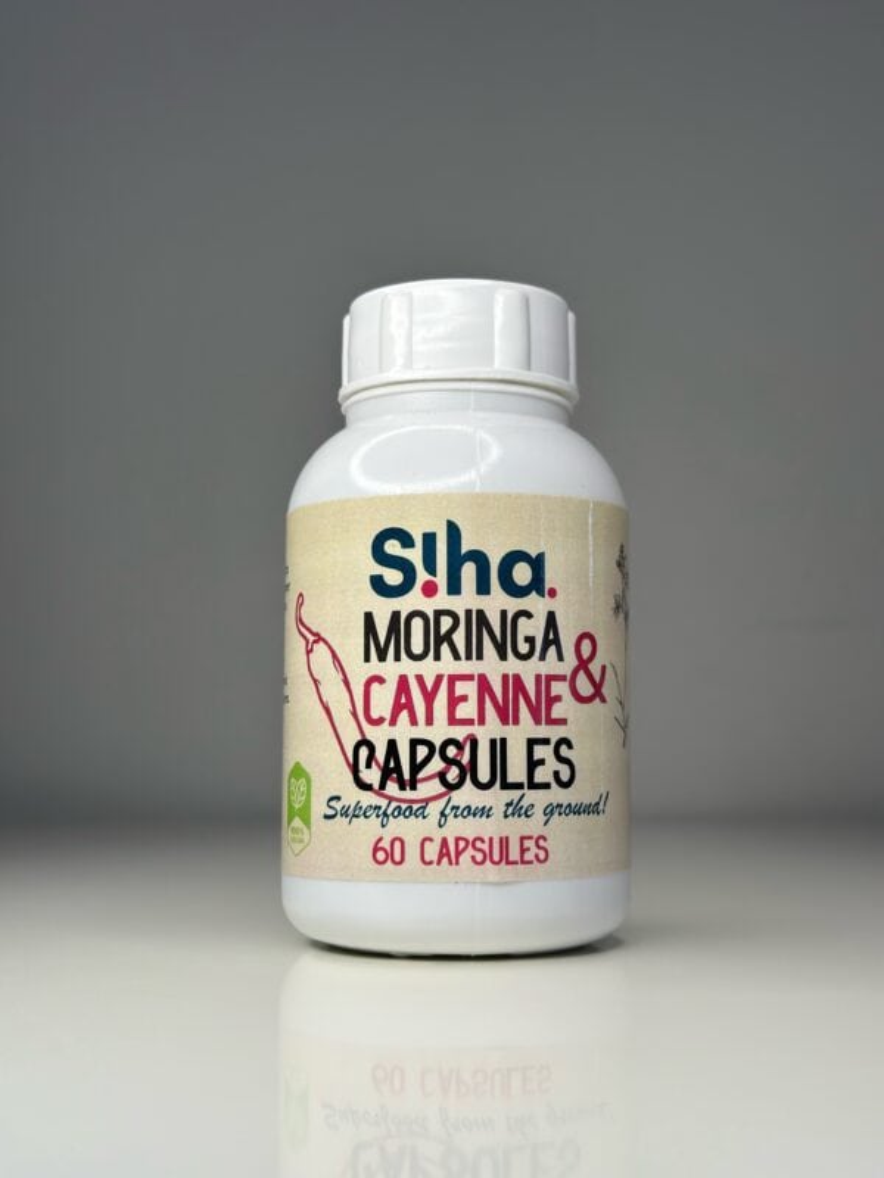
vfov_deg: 39.7
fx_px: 1634
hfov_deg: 30.3
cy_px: 589
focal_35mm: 48
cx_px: 442
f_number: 1.78
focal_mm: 6.86
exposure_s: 1/200
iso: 80
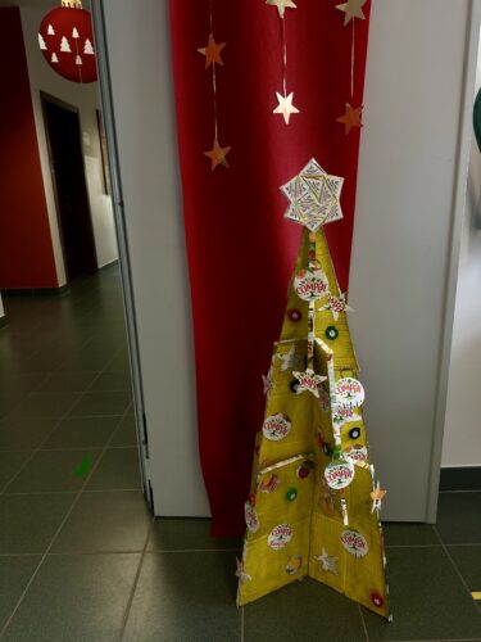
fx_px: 445
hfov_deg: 56.8
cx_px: 240
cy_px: 321
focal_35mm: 24
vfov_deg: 71.6
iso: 80
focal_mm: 6.86
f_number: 1.78
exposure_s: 1/100
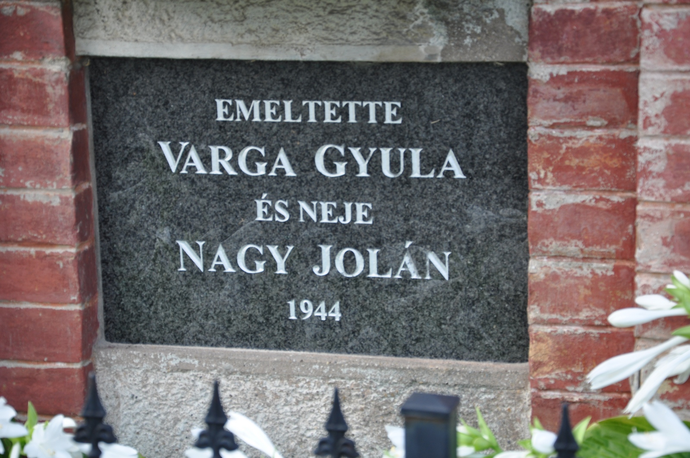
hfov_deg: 20.6
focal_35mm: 99
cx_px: 345
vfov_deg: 13.8
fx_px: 1895
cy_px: 229
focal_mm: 66
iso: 200
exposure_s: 1/160
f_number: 5.3
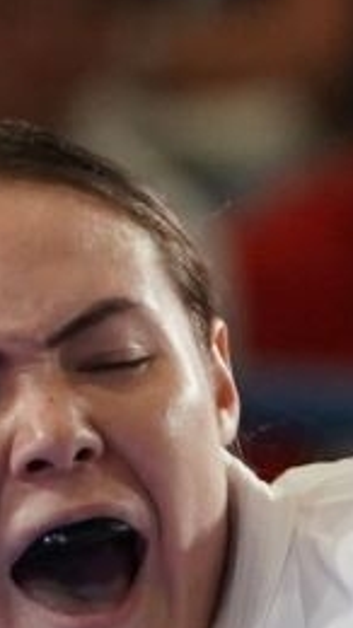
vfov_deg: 1.2
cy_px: 444
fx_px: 31274
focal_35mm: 1877
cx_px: 1417
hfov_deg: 0.6
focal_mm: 173
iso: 1250
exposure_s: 1/1000
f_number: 2.8
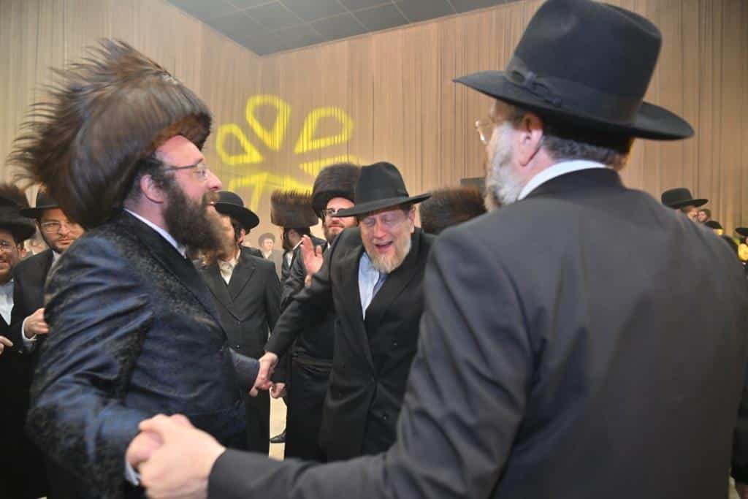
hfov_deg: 73.7
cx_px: 374
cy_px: 250
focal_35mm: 24
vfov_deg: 53.1
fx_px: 499
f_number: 4
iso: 500
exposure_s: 1/200
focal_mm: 24
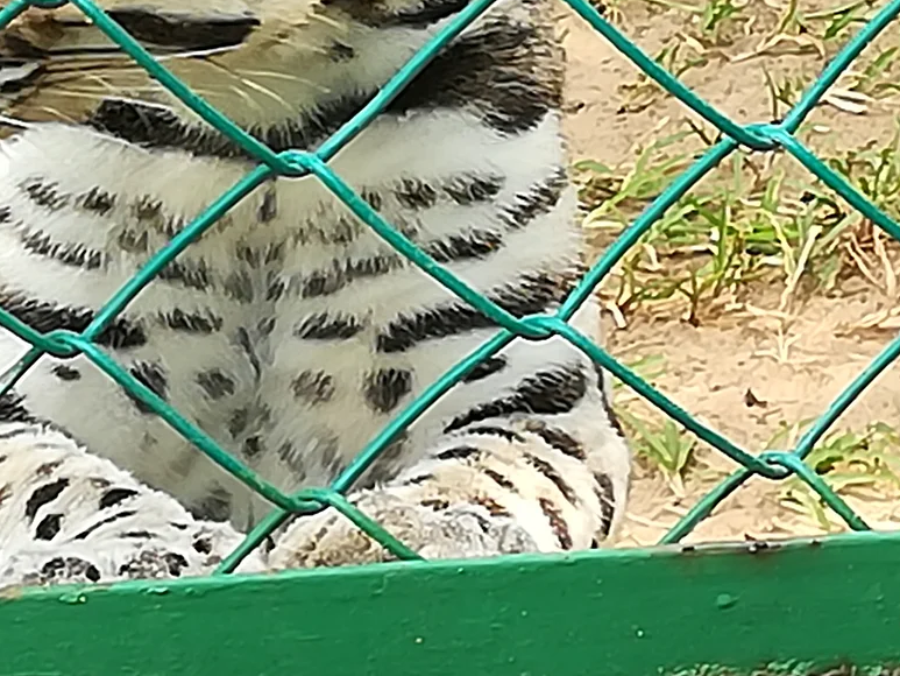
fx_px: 5617
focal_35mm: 216
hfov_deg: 9.2
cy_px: -19
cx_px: 321
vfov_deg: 6.9
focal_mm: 3.83
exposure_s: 1/100
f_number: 2.2
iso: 100
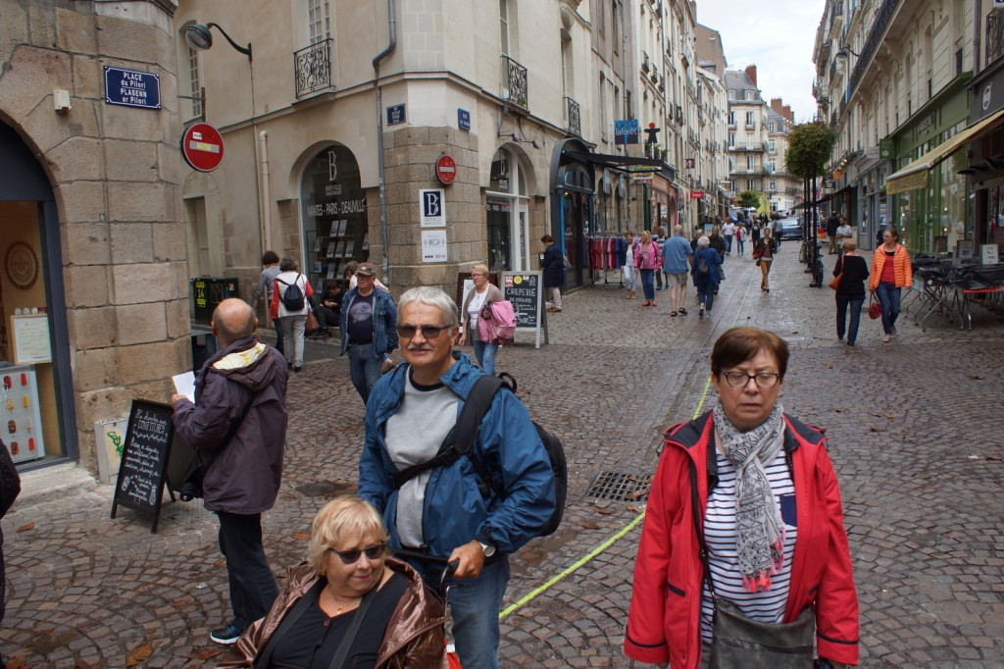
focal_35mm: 30
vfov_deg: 43.6
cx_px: 502
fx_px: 836
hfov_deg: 61.9
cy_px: 334
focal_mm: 20
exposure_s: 1/400
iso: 100
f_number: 4.5
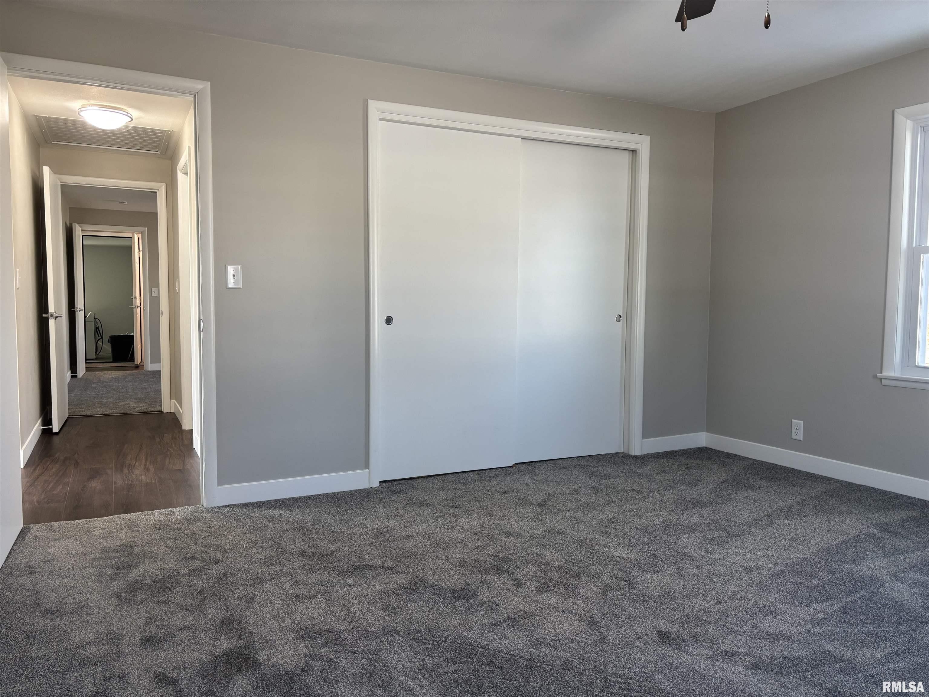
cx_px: 464
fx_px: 698
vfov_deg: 53.1
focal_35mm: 26
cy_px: 348
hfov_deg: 67.3
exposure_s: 1/120
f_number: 1.6
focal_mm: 5.96
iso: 125
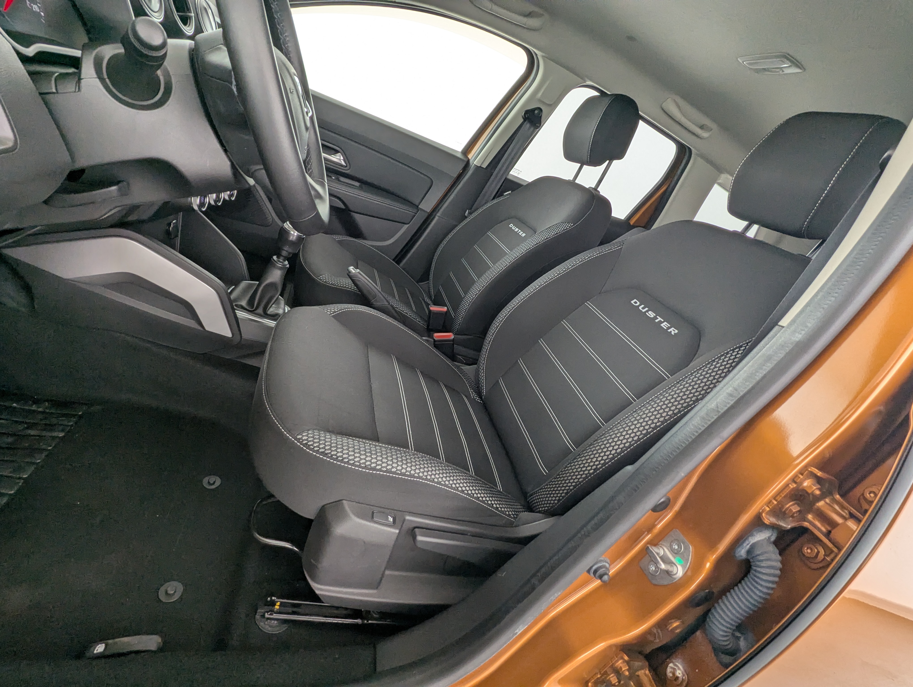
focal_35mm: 16
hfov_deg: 94.4
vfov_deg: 78.2
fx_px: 423
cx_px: 456
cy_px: 344
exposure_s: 1/58.6
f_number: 2.2
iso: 96
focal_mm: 2.35
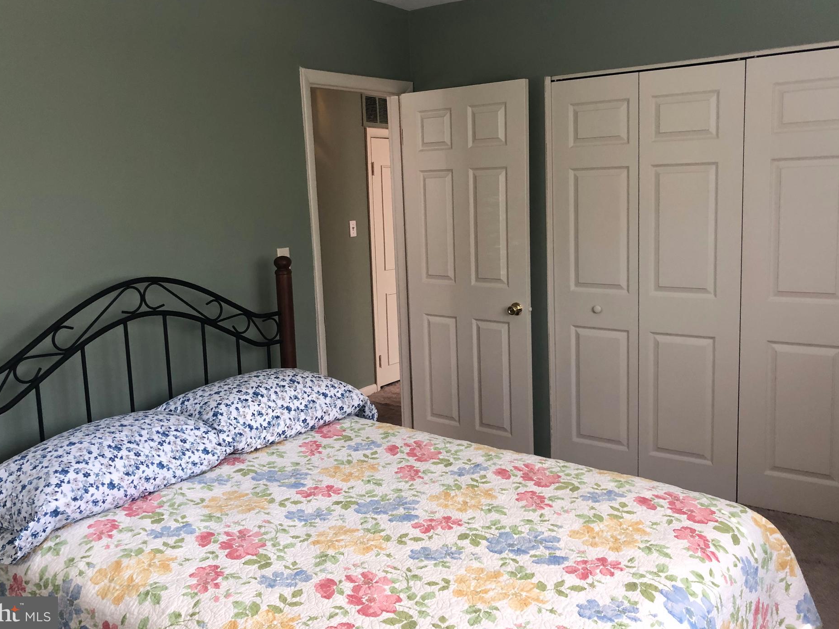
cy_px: 285
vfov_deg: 45.4
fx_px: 751
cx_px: 409
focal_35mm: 31
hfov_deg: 58.4
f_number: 1.8
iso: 40
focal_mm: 4
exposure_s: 1/30
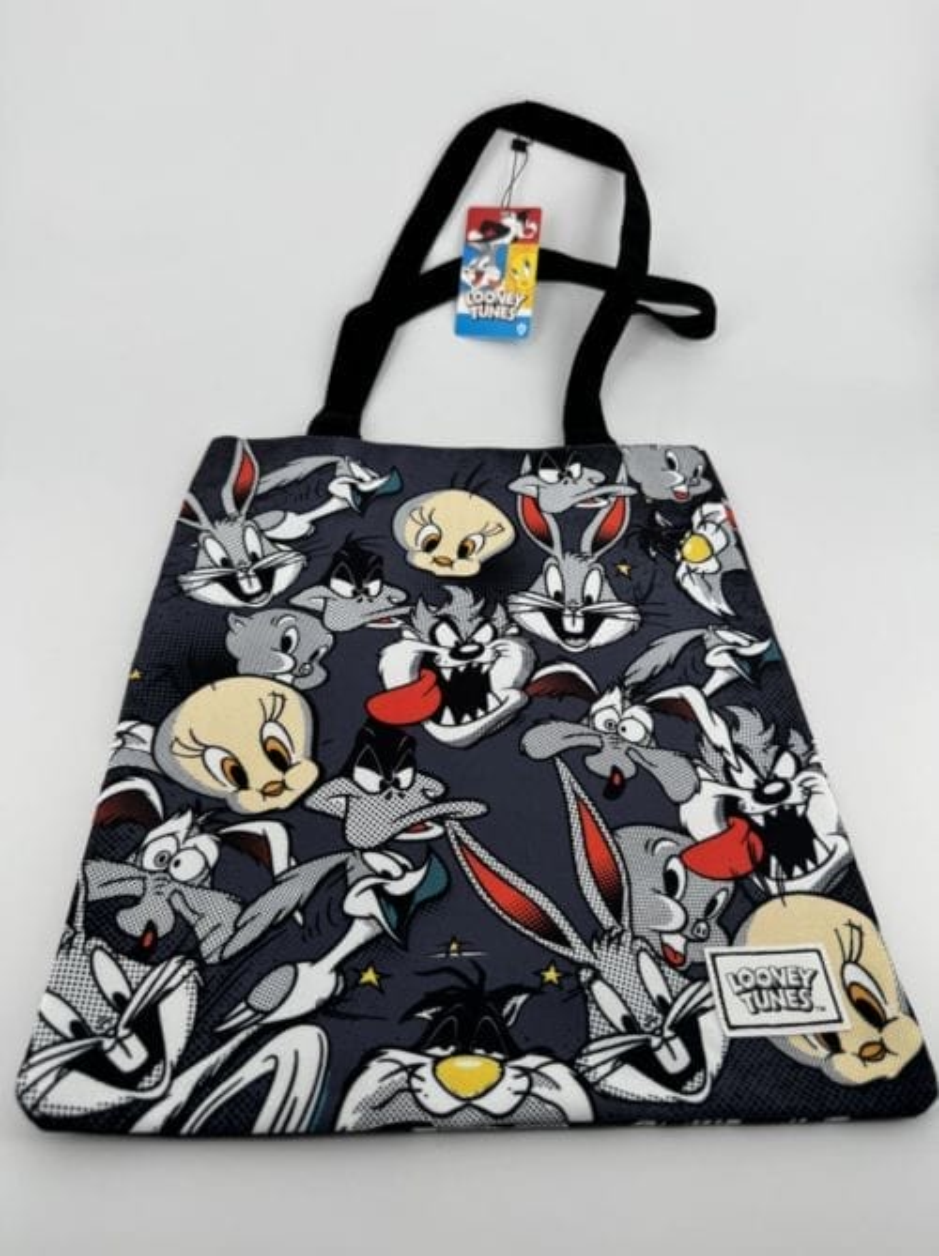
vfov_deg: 71.7
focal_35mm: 24
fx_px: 870
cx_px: 470
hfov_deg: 56.7
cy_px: 628
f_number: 1.78
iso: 80
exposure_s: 1/832
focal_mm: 6.76
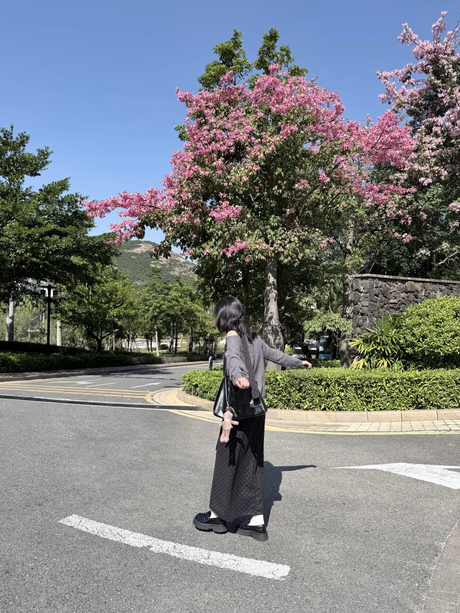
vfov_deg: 71.6
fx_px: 425
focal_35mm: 24
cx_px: 230
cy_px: 306
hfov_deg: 56.8
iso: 80
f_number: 1.78
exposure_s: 1/3953
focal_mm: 6.76
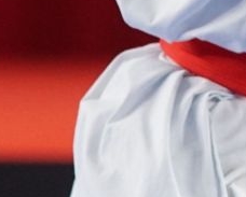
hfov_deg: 1.0
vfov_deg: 0.8
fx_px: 14558
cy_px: -214
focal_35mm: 1997
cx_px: 474
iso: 800
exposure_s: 1/400
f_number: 3.2
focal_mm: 180
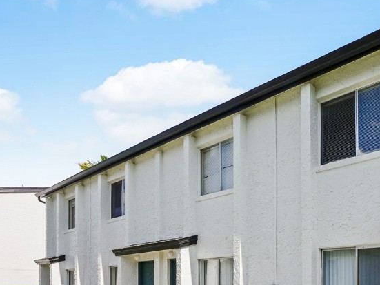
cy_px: 257
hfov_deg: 60.3
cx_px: 318
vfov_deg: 47.6
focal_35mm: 26
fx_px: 286
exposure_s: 1/500
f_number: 8
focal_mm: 7
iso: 200
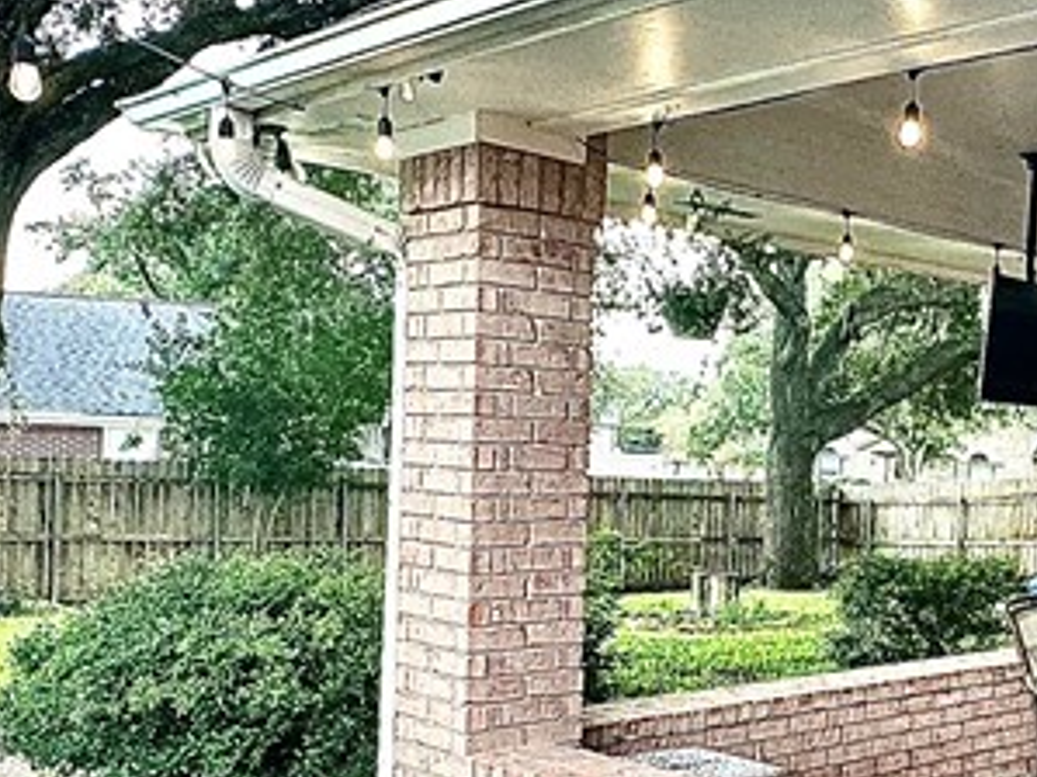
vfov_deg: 30.1
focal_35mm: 48
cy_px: 493
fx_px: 1437
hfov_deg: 37.7
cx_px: 884
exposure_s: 1/120
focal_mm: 2.22
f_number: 2.2
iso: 160
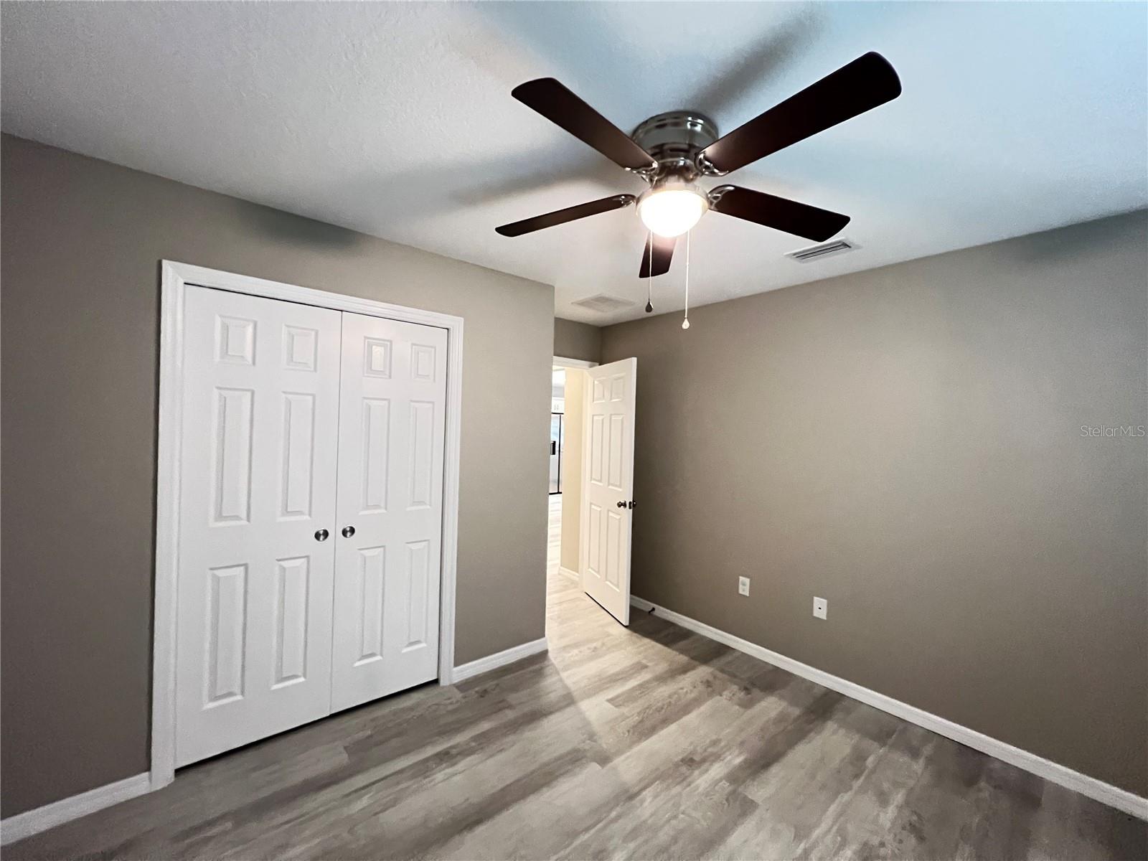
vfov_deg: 89.9
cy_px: 430
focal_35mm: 13
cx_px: 574
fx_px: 431
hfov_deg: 106.2
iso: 800
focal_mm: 1.57
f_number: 1.8
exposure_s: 1/40
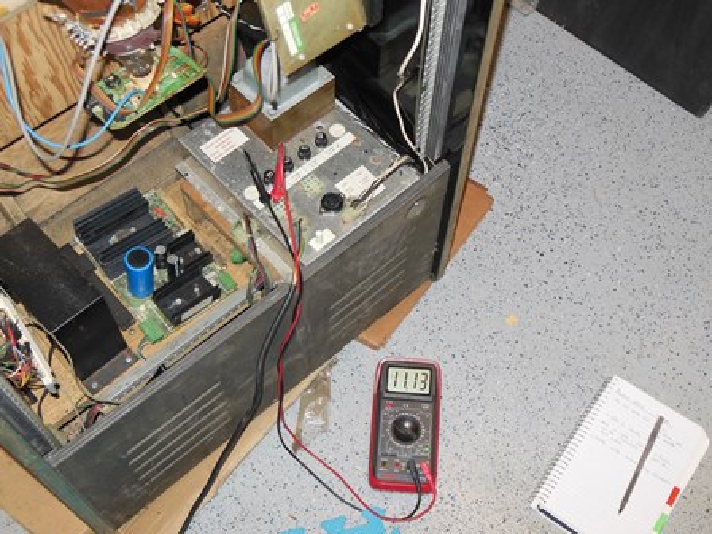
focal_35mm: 43
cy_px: 267
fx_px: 884
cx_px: 356
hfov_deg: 43.9
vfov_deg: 33.6
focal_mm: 7.7
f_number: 3.8
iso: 250
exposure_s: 1/30
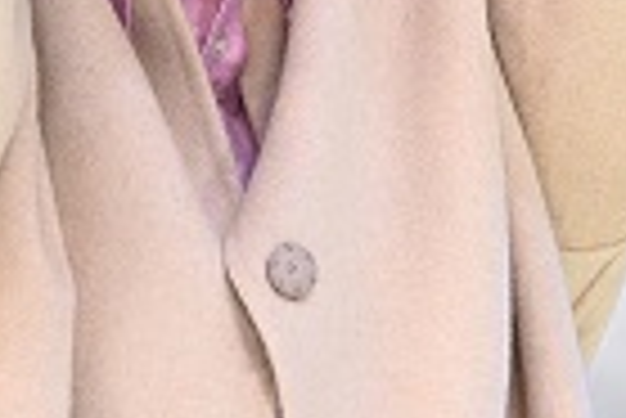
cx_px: 446
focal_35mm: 1066
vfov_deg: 1.3
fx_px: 18558
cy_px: -85
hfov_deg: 1.9
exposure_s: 1/200
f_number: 4.5
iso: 2500
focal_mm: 165
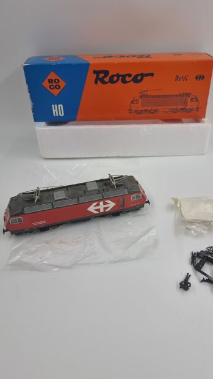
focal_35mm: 27
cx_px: 118
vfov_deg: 69.9
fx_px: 271
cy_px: 191
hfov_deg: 42.9
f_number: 1.8
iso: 50
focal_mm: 6.7
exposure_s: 1/178
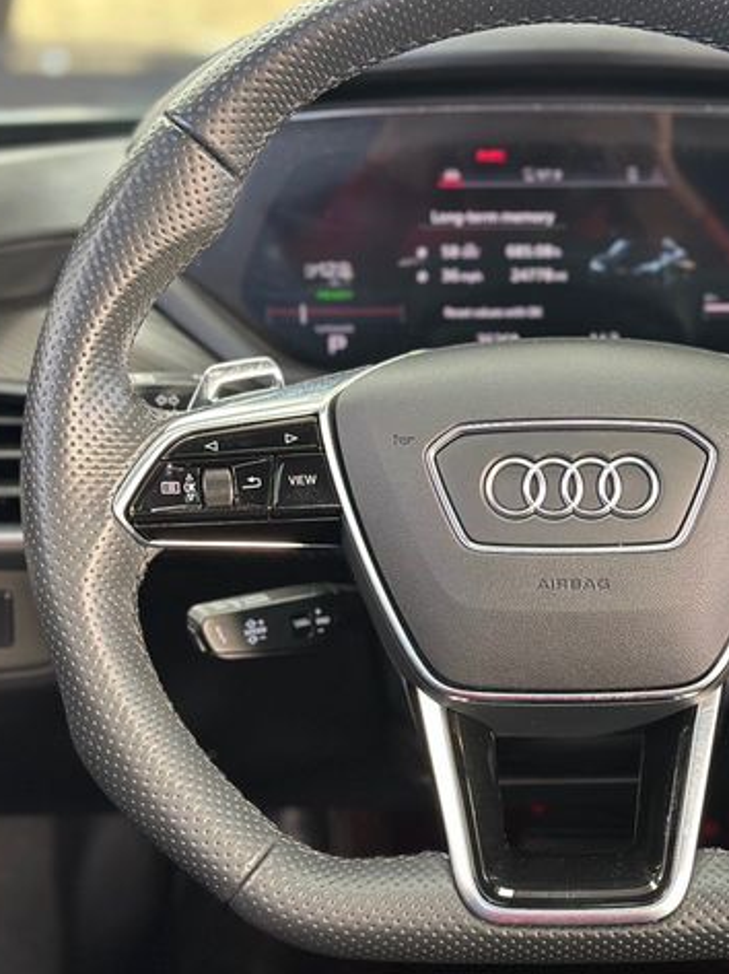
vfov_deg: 29.8
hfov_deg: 22.3
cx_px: 564
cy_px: 482
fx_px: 1828
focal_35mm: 65
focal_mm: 6.86
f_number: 1.78
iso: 320
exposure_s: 1/40
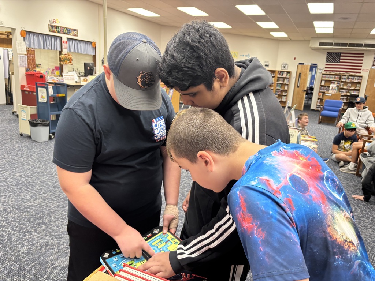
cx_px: 188
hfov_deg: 67.3
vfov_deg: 53.1
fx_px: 282
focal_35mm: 26
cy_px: 140
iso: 160
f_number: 1.6
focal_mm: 5.96
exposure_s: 1/60
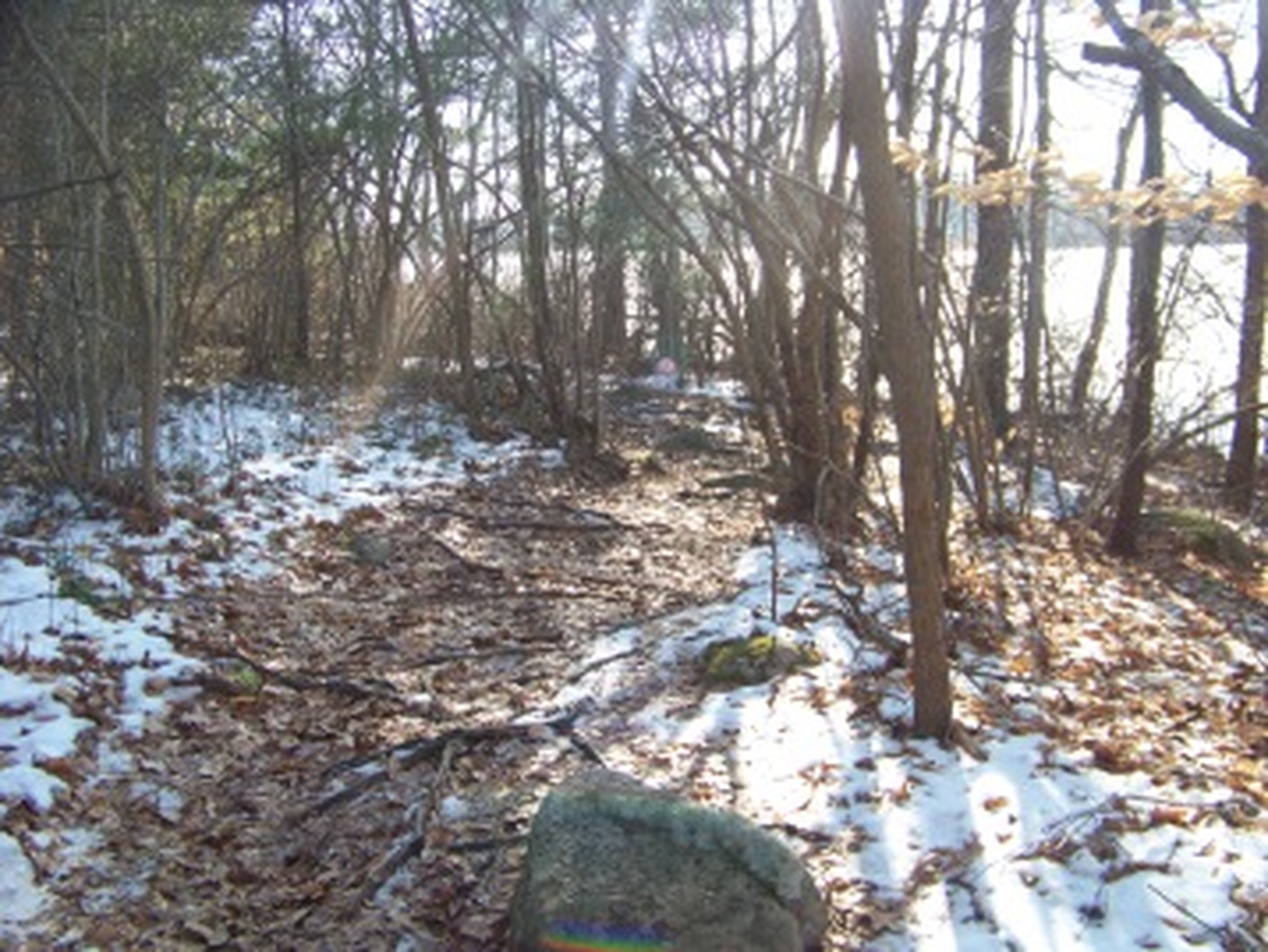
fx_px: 1320
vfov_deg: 39.7
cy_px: 476
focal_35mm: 36
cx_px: 634
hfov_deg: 51.3
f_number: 2.8
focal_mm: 5.85
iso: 65
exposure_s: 1/200
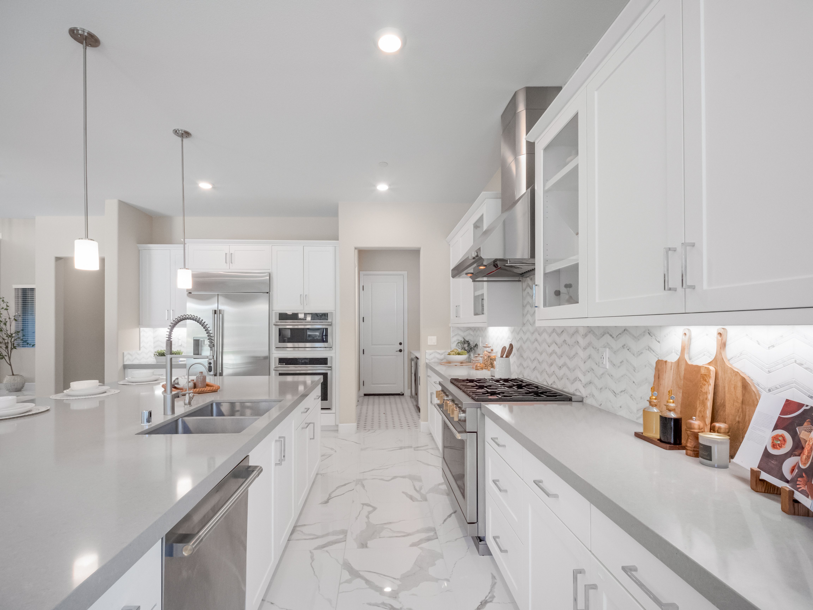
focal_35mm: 14
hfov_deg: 102.1
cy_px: 305
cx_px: 406
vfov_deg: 85.7
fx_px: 329
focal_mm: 7
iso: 1000
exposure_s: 1/60
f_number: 7.1
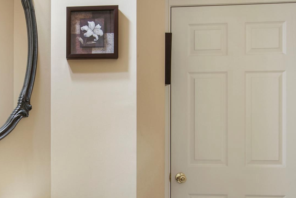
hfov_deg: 52.5
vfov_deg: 38.7
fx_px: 280
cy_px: 120
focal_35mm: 34
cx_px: 63
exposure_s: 2
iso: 100
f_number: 11
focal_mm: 12
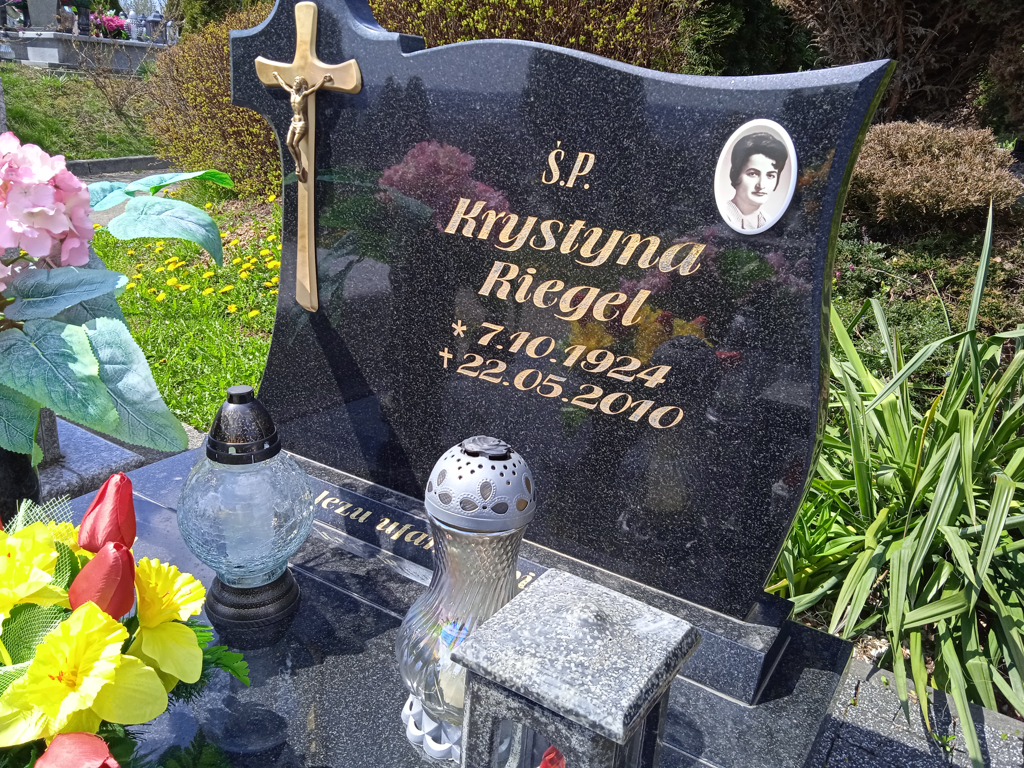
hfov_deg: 63.4
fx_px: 828
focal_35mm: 28
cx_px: 512
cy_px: 384
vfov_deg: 49.7
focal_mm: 3.43
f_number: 2.2
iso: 100
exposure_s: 1/486
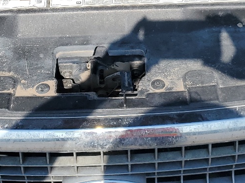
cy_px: -46
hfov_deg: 23.3
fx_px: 594
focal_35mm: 84
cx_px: 108
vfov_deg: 16.7
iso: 50
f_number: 1.5
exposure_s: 1/3333
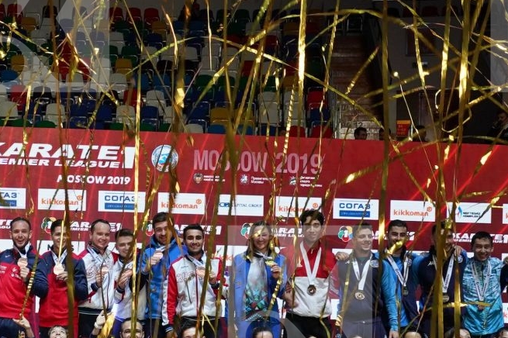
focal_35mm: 66
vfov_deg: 20.2
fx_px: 931
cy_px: 296
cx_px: 37
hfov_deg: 29.1
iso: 400
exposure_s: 1/80
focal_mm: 16
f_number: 5.6
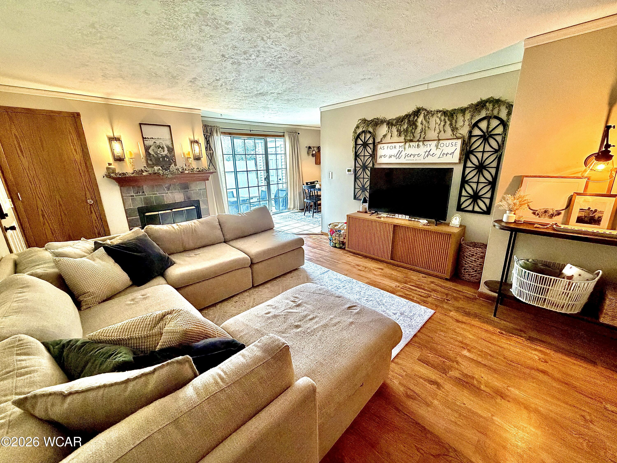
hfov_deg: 102.1
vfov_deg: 85.7
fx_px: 250
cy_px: 232
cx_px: 308
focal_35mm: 14
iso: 500
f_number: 2.2
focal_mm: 2.22
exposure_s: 1/60
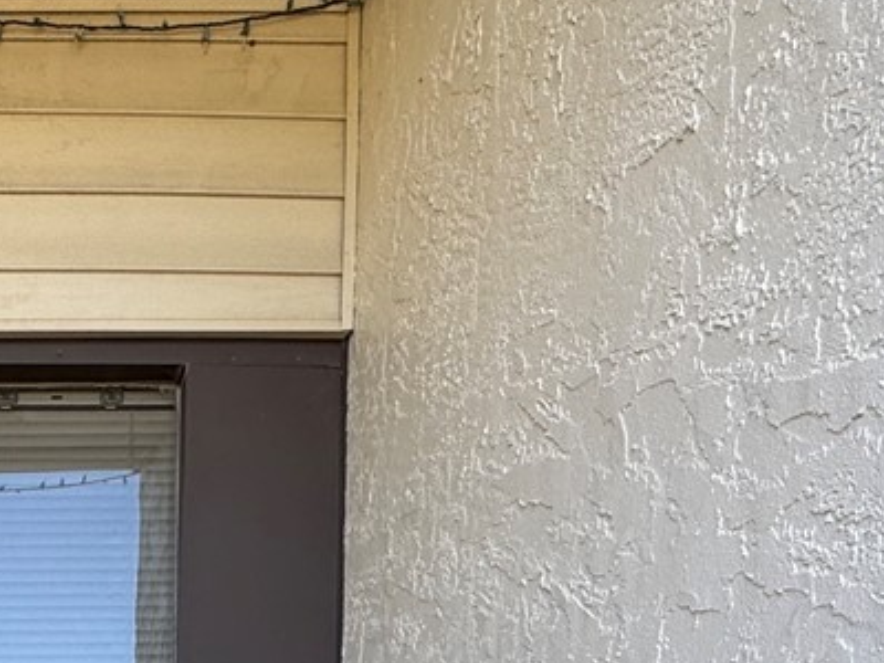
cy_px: 1085
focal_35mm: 56
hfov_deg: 30.7
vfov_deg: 20.7
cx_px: -86
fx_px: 1430
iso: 50
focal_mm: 2.22
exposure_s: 1/99
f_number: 2.2
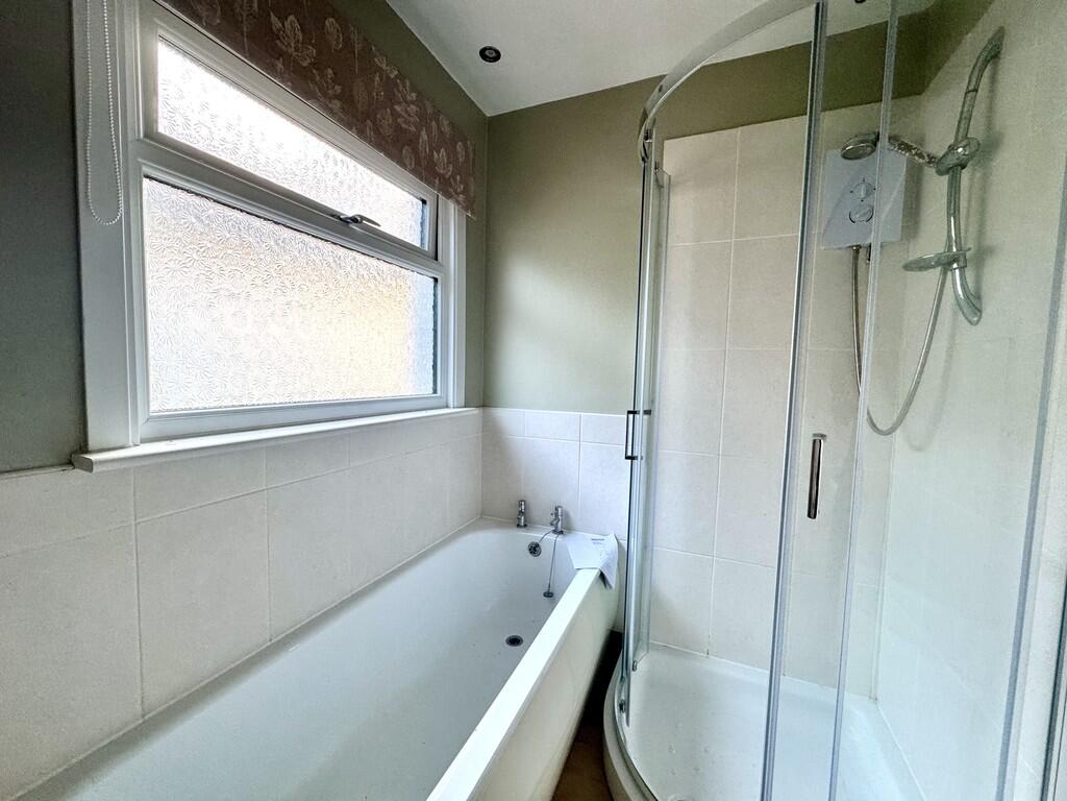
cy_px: 400
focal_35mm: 14
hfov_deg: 102.1
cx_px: 534
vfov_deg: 85.7
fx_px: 432
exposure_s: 1/99
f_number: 2.2
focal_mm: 2.22
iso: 200
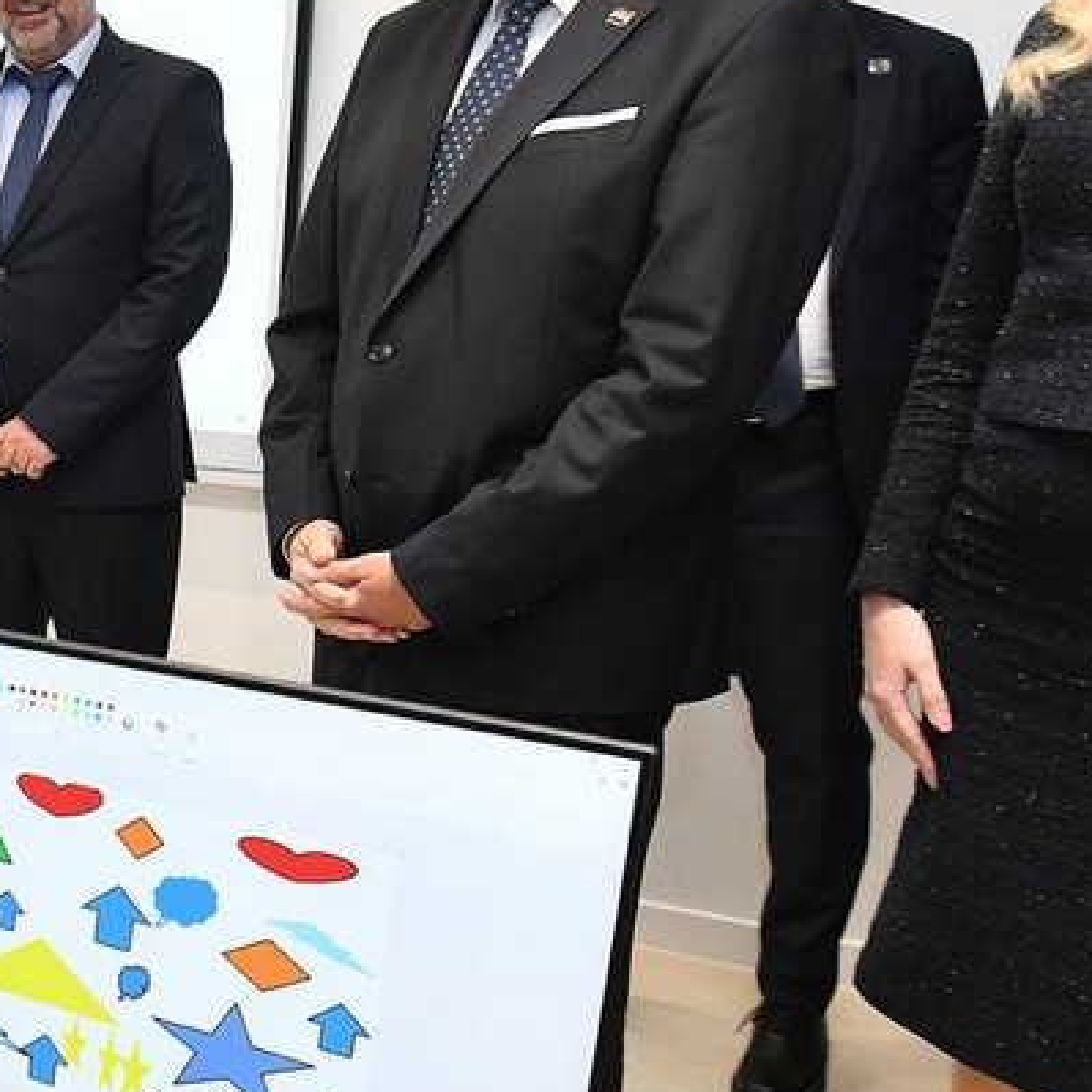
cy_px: 586
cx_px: -331
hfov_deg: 29.5
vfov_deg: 36.8
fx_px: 1642
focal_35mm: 46
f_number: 5
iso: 2000
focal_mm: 16
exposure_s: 1/200
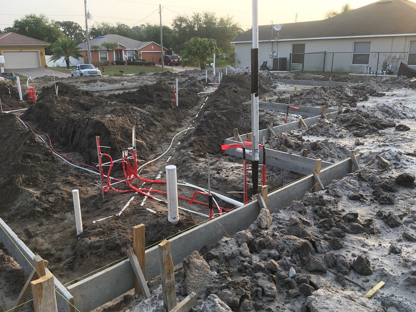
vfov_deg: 48.2
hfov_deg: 61.7
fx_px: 348
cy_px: 156
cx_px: 208
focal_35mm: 29
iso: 25
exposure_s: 1/158
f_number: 2.2
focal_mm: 4.15
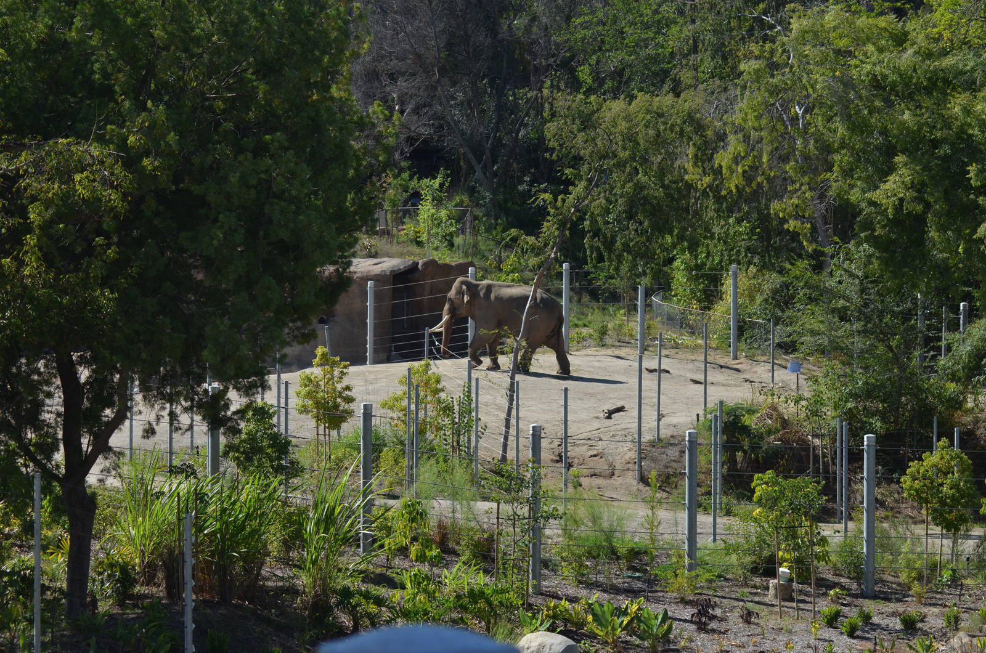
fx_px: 2870
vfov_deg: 13.0
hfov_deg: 19.5
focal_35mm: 105
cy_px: 326
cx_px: 493
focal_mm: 70
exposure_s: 1/1600
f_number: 6.3
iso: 400
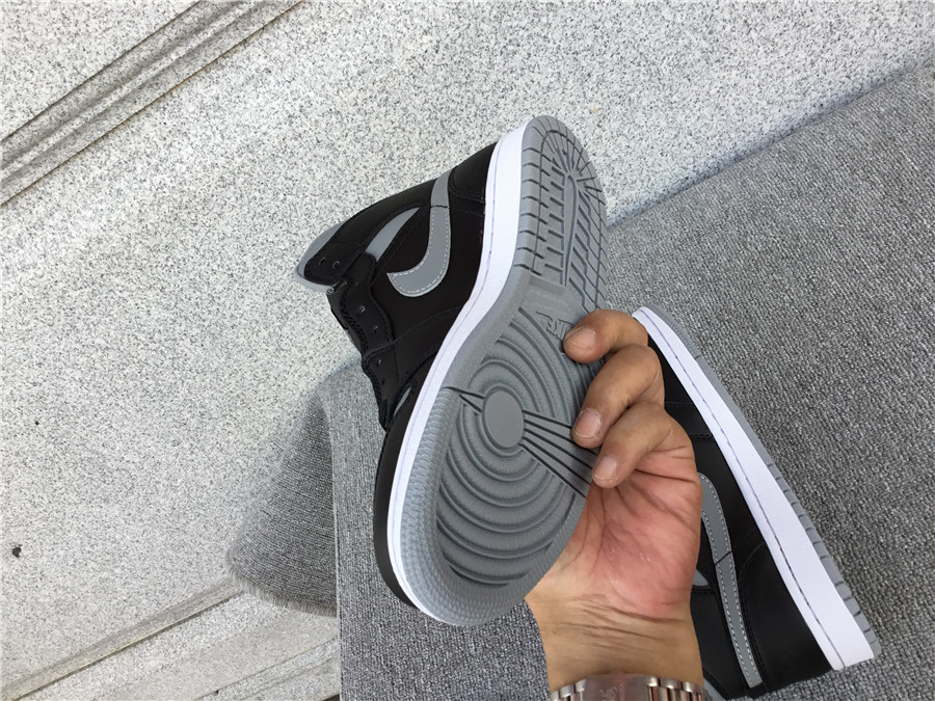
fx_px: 837
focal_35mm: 31
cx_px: 468
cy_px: 350
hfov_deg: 58.4
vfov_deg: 45.4
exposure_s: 1/100
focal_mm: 3.3
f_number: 2.4
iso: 40
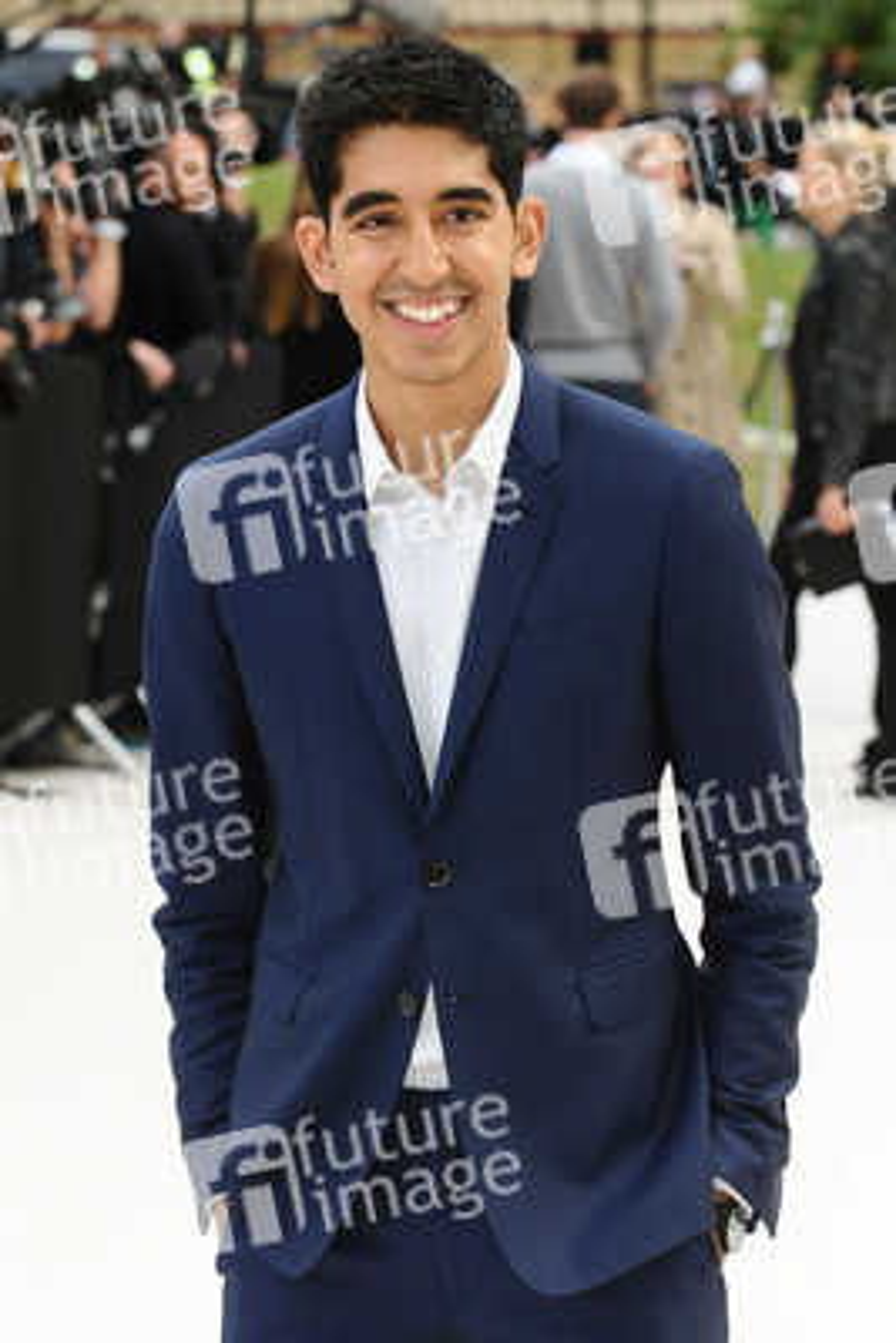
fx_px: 5595
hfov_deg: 9.2
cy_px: 672
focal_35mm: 150
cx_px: 448
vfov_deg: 13.7
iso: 320
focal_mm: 100
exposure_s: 1/250
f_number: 5.6
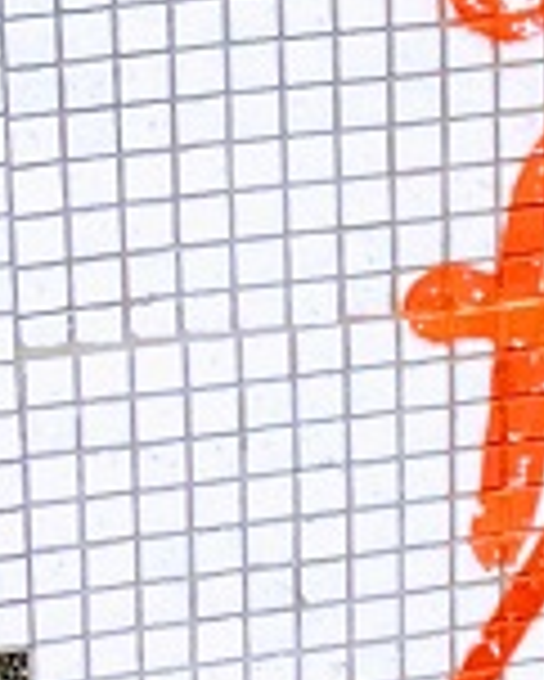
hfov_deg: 7.5
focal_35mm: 202
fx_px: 4061
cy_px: -590
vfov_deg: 9.1
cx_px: 868
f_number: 1.6
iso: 32
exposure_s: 1/6494
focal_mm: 4.2
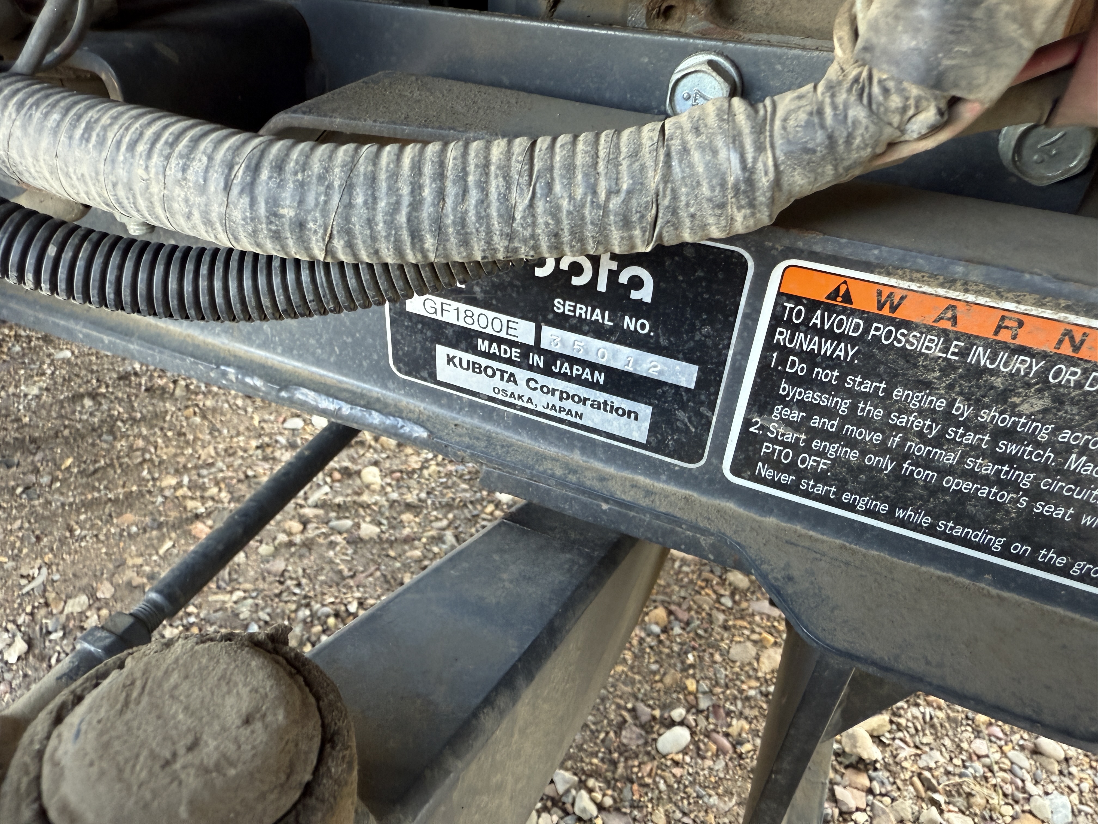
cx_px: 549
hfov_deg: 71.6
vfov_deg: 56.8
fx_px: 761
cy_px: 412
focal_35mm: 24
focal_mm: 2.22
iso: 200
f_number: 2.2
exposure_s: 1/99
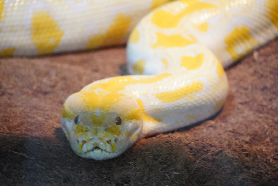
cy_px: 93
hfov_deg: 10.2
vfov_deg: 6.8
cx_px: 139
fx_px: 1565
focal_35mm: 202
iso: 6400
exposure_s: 1/20
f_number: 5.6
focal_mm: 135
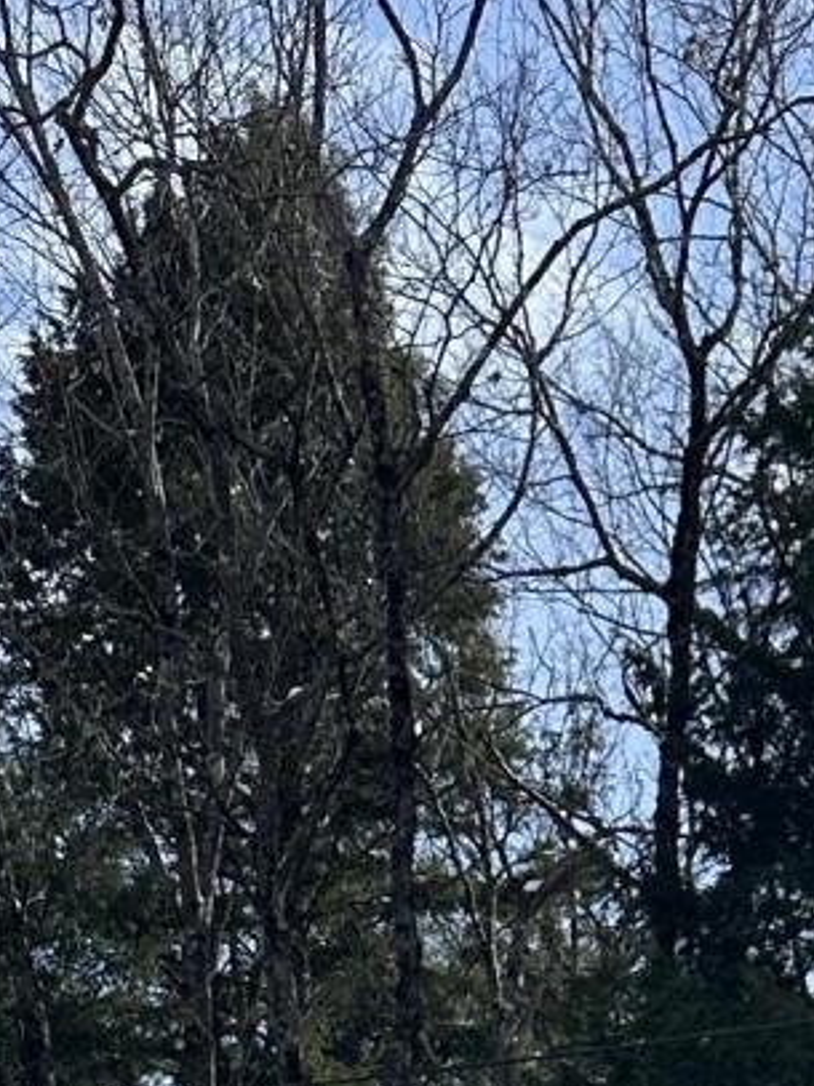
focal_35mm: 118
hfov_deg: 12.5
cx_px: 475
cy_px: 2450
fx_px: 3702
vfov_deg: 13.3
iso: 80
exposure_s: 1/7042
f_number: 1.78
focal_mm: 6.86
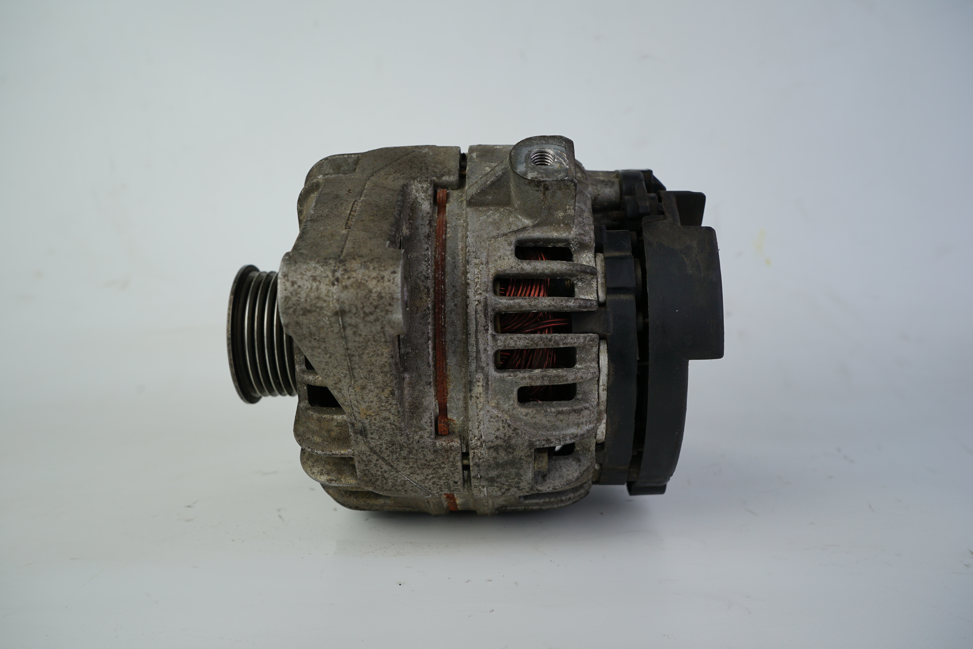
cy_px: 324
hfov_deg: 61.9
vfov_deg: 43.6
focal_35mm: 30
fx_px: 811
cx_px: 486
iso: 200
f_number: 8
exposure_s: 1/160
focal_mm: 30
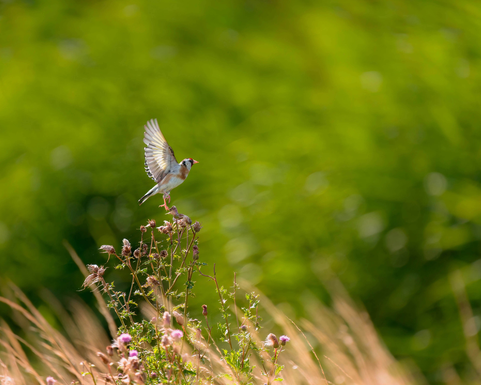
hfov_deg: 2.9
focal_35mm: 676
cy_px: 192
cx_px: 261
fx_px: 9624
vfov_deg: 2.3
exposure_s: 1/2000
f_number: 6.3
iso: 1000
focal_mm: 600
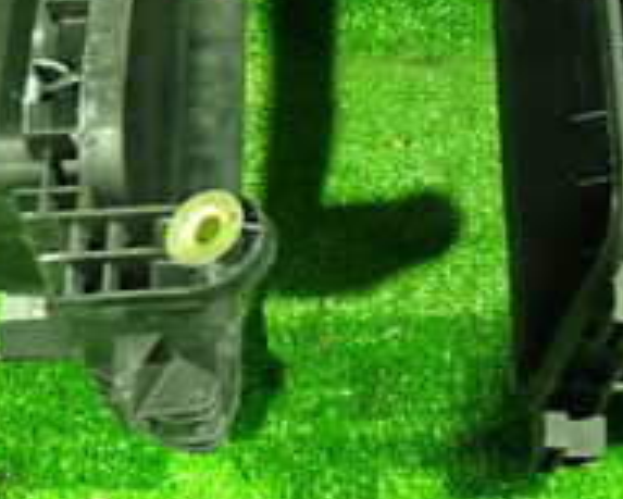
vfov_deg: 16.2
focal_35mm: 92
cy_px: -72
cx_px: 359
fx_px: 1697
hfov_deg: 20.8
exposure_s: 1/10
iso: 800
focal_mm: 5.4
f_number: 2.3
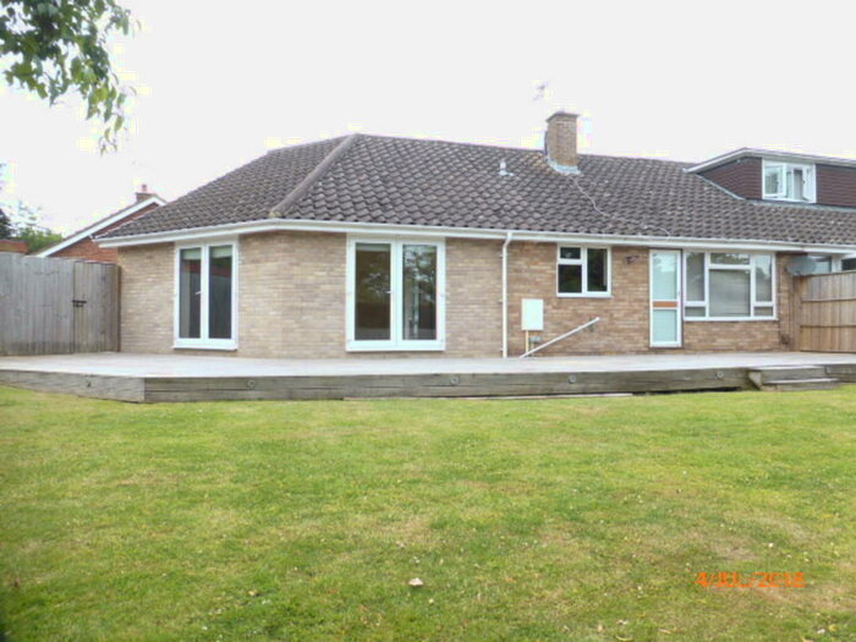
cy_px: 321
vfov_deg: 56.8
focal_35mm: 24
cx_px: 428
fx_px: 593
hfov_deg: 71.6
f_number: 3.3
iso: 100
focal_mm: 4.3
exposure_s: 1/200
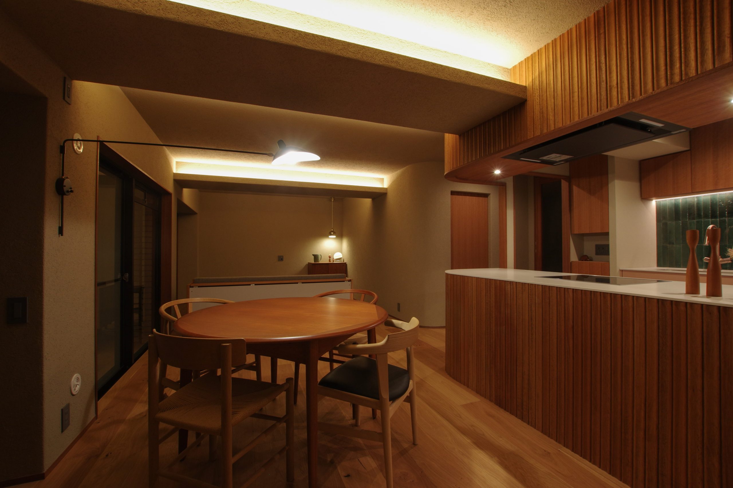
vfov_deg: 77.2
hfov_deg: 100.4
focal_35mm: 15
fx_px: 305
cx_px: 366
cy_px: 244
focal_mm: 10
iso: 400
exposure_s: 1/3.33
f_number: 8
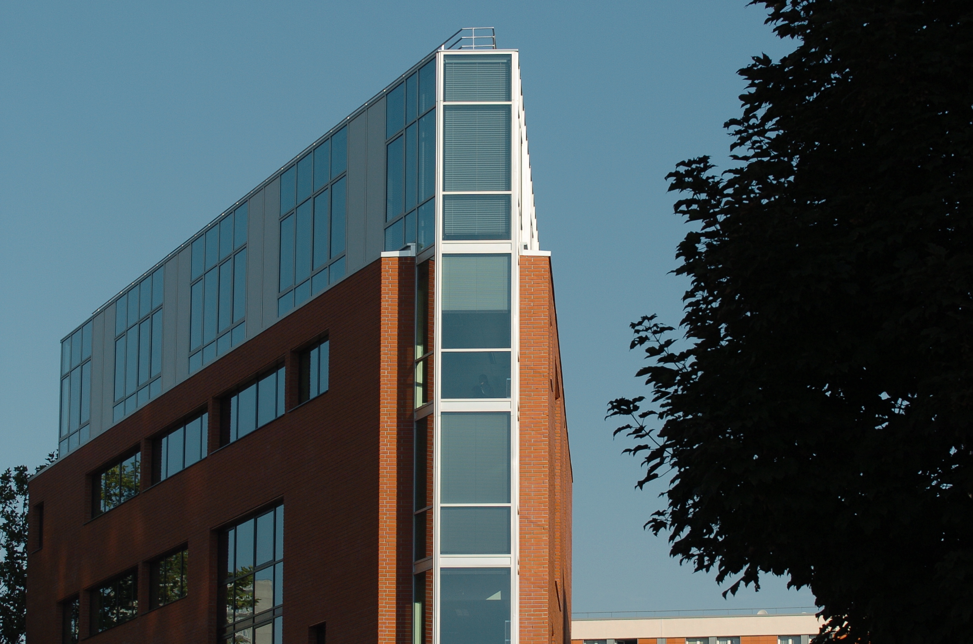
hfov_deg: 17.1
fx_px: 3237
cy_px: 322
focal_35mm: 120
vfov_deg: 11.4
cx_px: 486
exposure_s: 1/500
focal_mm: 80
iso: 200
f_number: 10
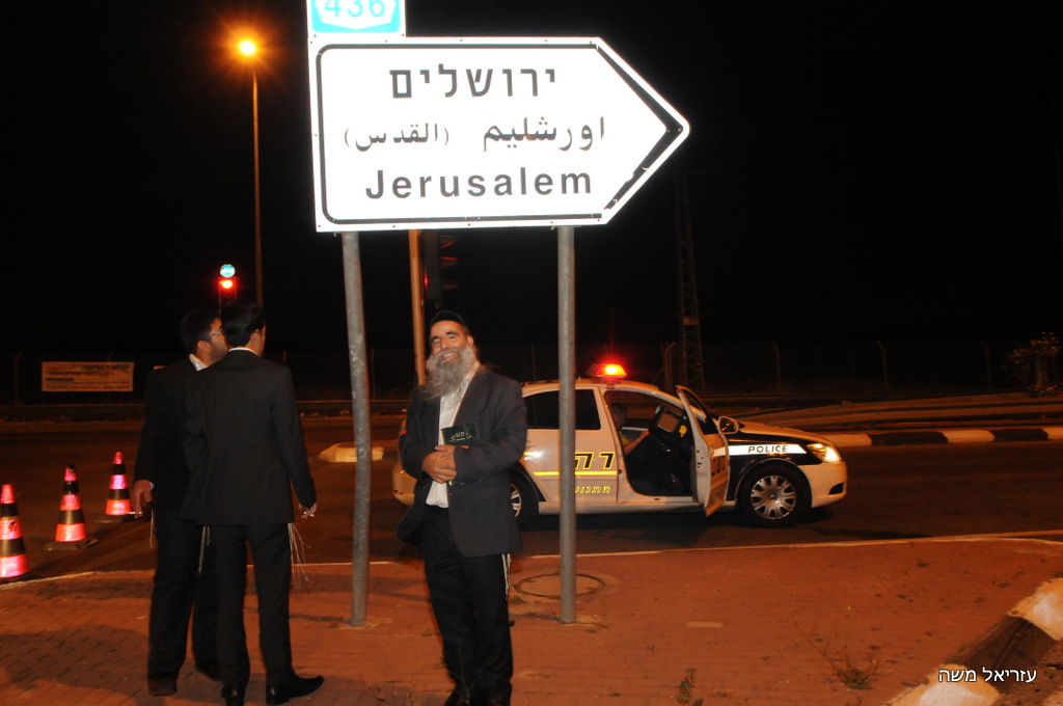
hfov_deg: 62.0
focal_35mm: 30
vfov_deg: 43.5
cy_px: 353
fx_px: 885
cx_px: 532
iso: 1600
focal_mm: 20
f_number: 5
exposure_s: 1/40
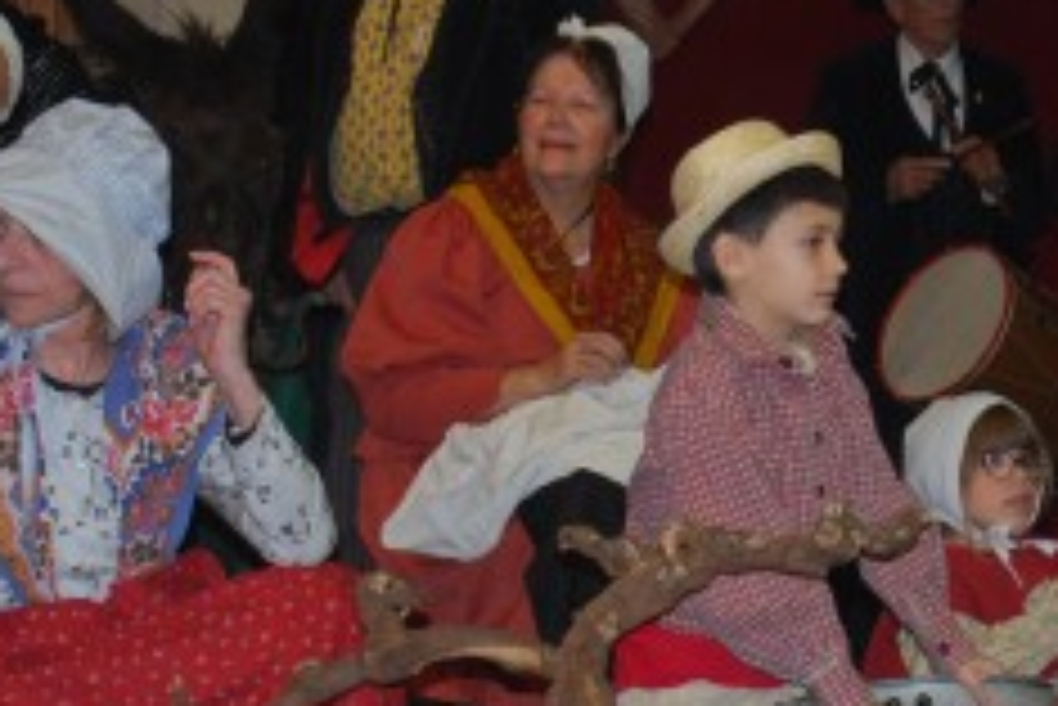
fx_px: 4087
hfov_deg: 14.6
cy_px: 214
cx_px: 945
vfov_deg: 9.9
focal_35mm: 139
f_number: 5
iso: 360
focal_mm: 34
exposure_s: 1/60
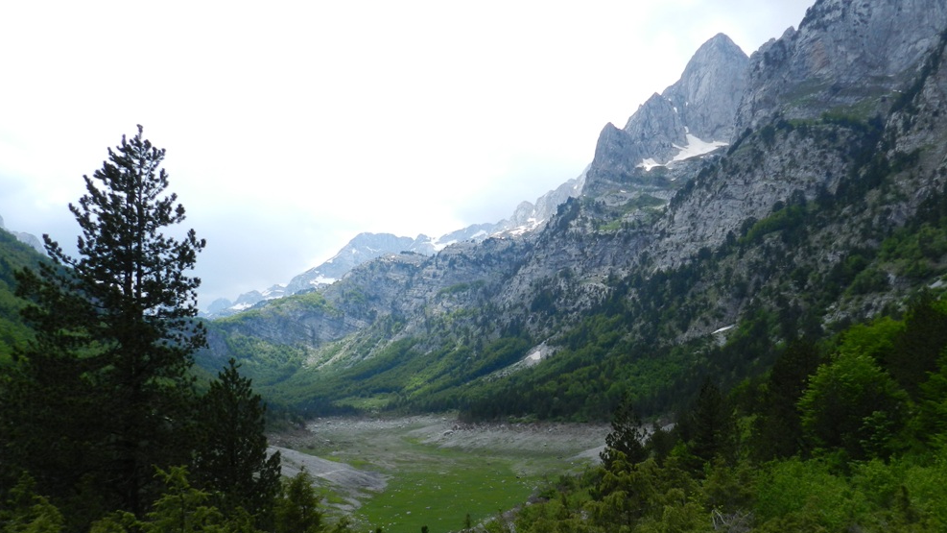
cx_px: 487
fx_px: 653
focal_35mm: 26
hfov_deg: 71.9
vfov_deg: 44.0
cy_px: 338
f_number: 4
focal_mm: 4
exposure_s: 1/800
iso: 160
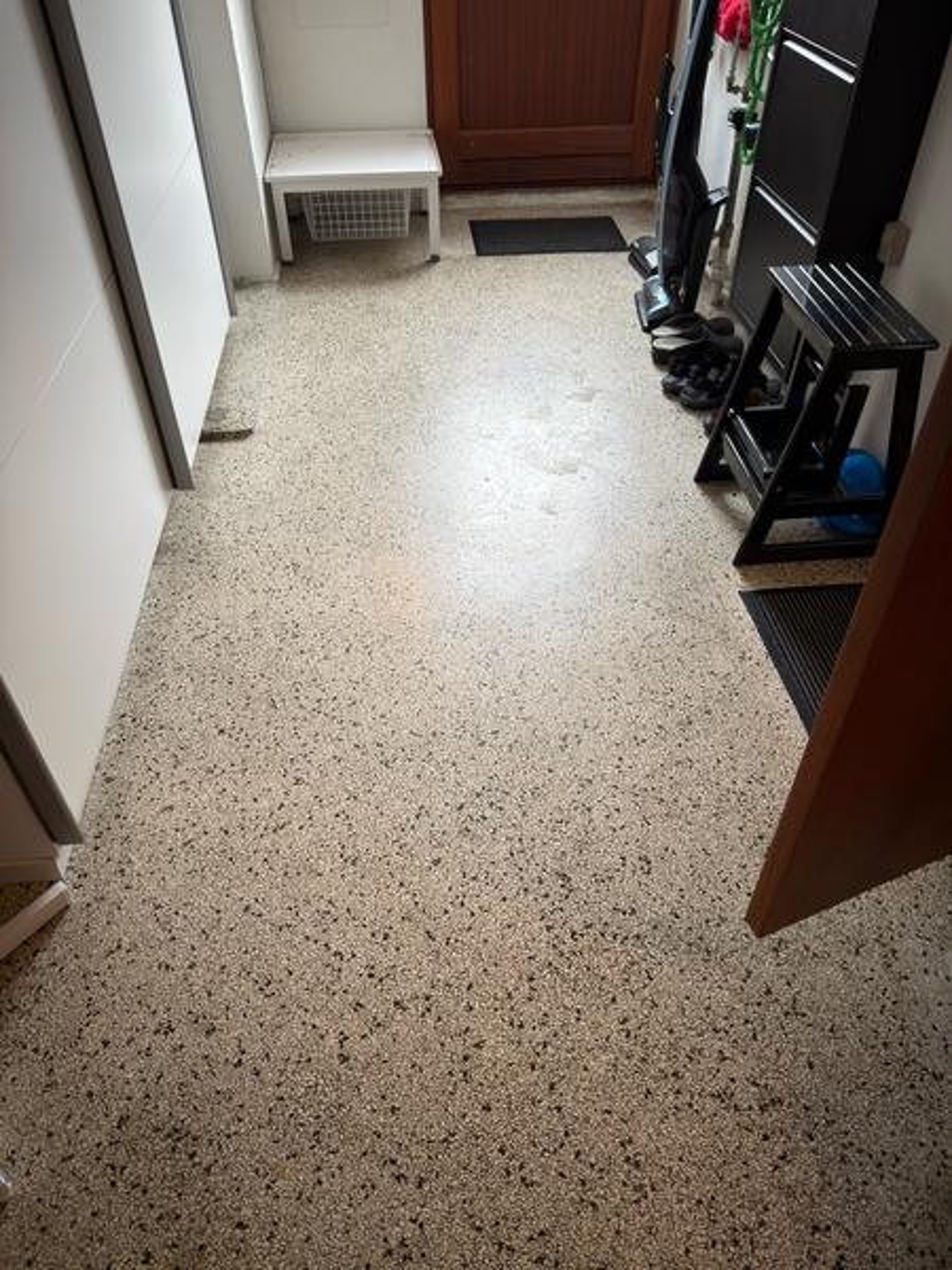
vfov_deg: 71.6
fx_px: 880
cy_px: 635
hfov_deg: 56.8
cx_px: 476
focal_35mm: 24
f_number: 1.78
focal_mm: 6.76
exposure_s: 1/50
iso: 80
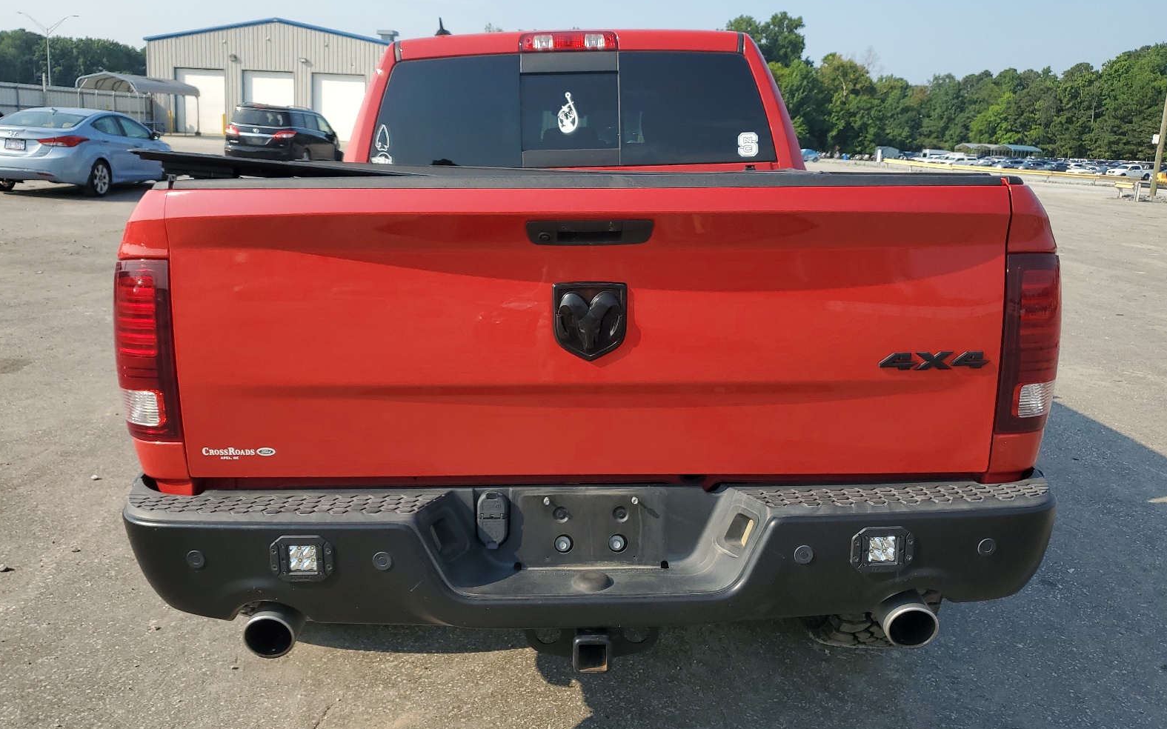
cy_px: 330
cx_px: 585
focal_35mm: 28
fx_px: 890
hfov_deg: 66.5
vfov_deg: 44.5
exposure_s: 1/2000
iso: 50
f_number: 1.5
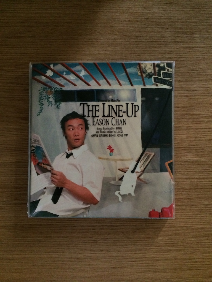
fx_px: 245
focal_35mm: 30
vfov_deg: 60.0
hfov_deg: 46.8
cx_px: 106
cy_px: 141
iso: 500
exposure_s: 1/15
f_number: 2.2
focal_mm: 4.12
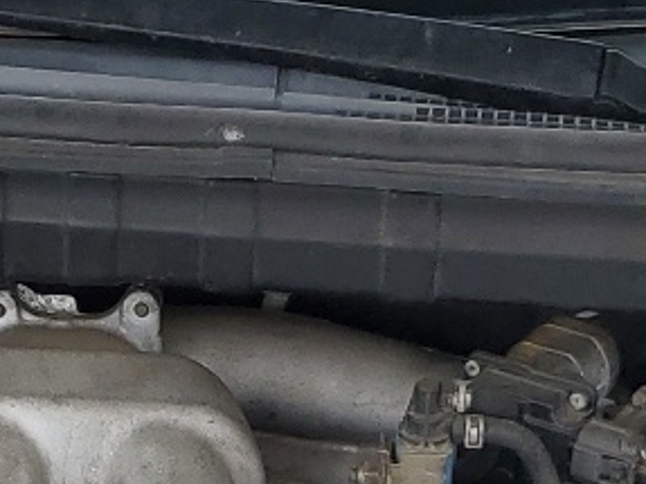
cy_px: 900
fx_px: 2705
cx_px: 266
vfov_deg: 9.7
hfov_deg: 13.6
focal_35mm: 145
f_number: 1.5
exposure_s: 1/1111
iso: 50
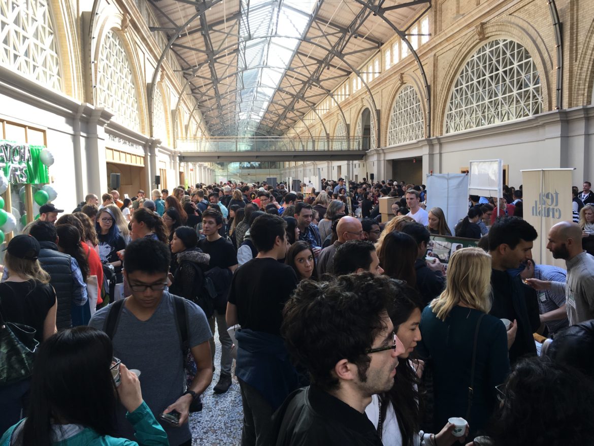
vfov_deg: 48.2
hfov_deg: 61.6
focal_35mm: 29
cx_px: 297
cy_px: 223
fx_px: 498
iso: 25
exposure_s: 1/40
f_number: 2.2
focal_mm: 4.15
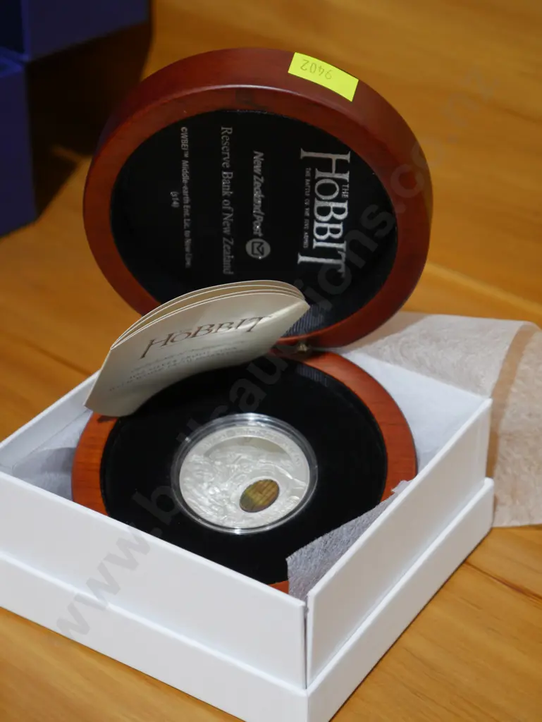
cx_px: 271
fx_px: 1585
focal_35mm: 76
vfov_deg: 25.6
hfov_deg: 19.4
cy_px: 361
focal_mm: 38
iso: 1600
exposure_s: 1/100
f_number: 5.5
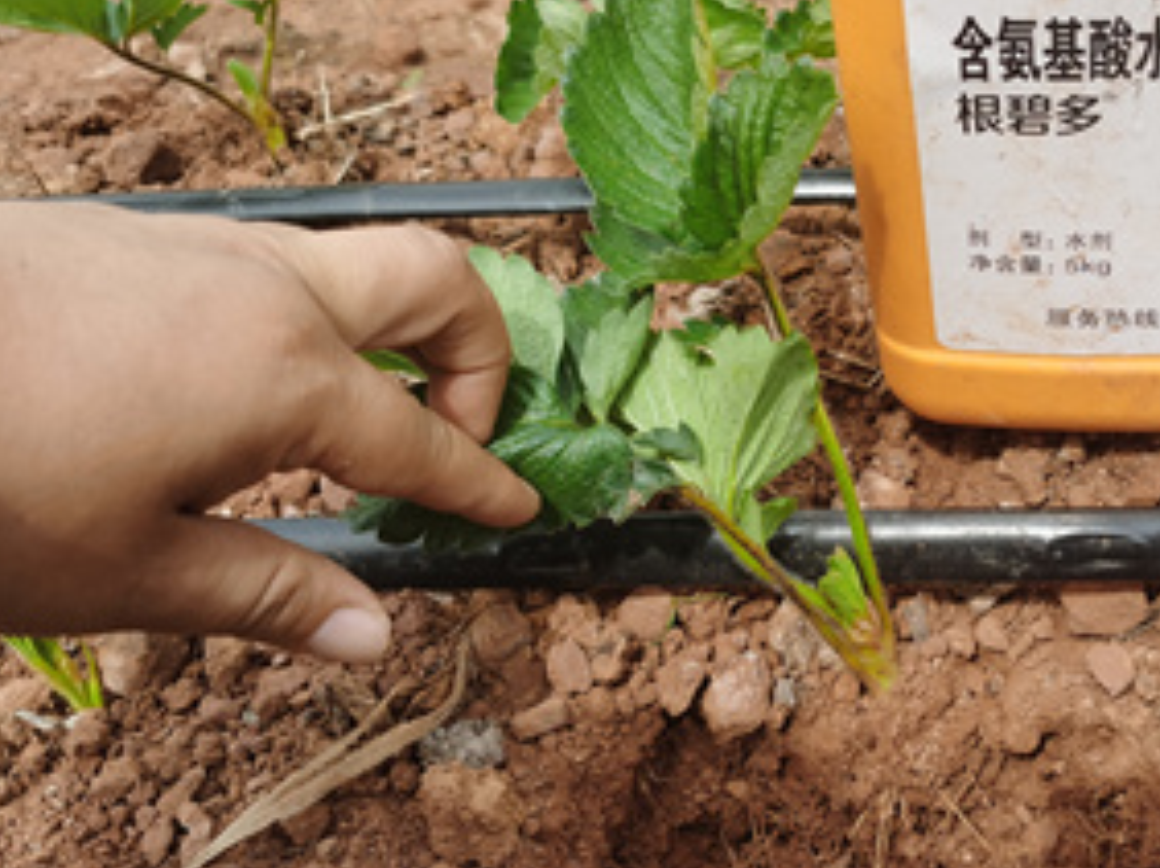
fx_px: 1540
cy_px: 461
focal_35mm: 46
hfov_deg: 39.9
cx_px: 897
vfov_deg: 31.5
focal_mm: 5.56
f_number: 1.6
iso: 50
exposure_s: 1/2151
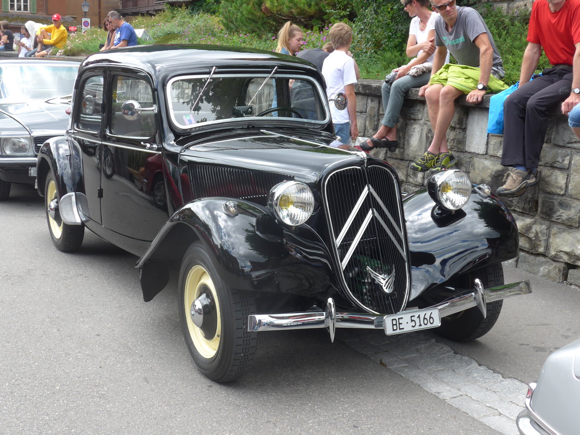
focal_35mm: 55
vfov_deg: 26.6
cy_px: 218
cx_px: 290
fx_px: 922
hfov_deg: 34.9
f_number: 3.4
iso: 80
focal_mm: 11.3
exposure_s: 1/200
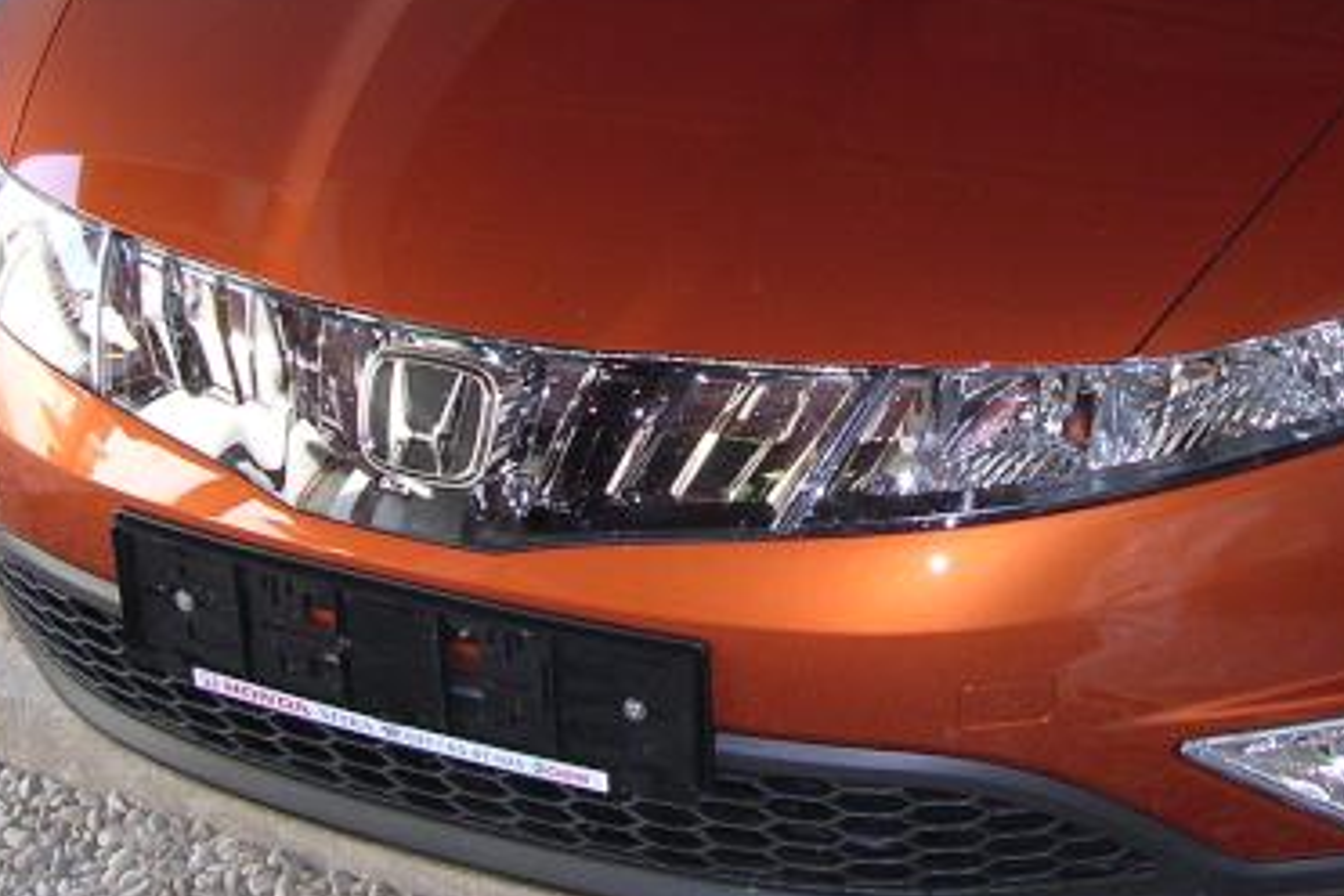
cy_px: 119
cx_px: 932
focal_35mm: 68
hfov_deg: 29.4
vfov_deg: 19.7
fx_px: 2538
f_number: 2.8
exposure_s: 1/60.1
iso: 185
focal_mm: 5.8
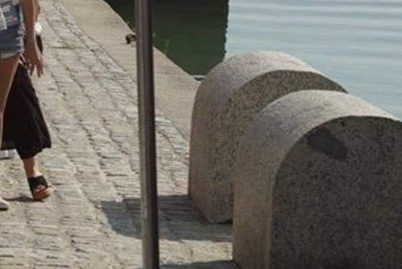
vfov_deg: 4.7
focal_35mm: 289
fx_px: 3230
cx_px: -234
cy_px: -99
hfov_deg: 7.0
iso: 100
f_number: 8
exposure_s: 1/320
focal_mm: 60
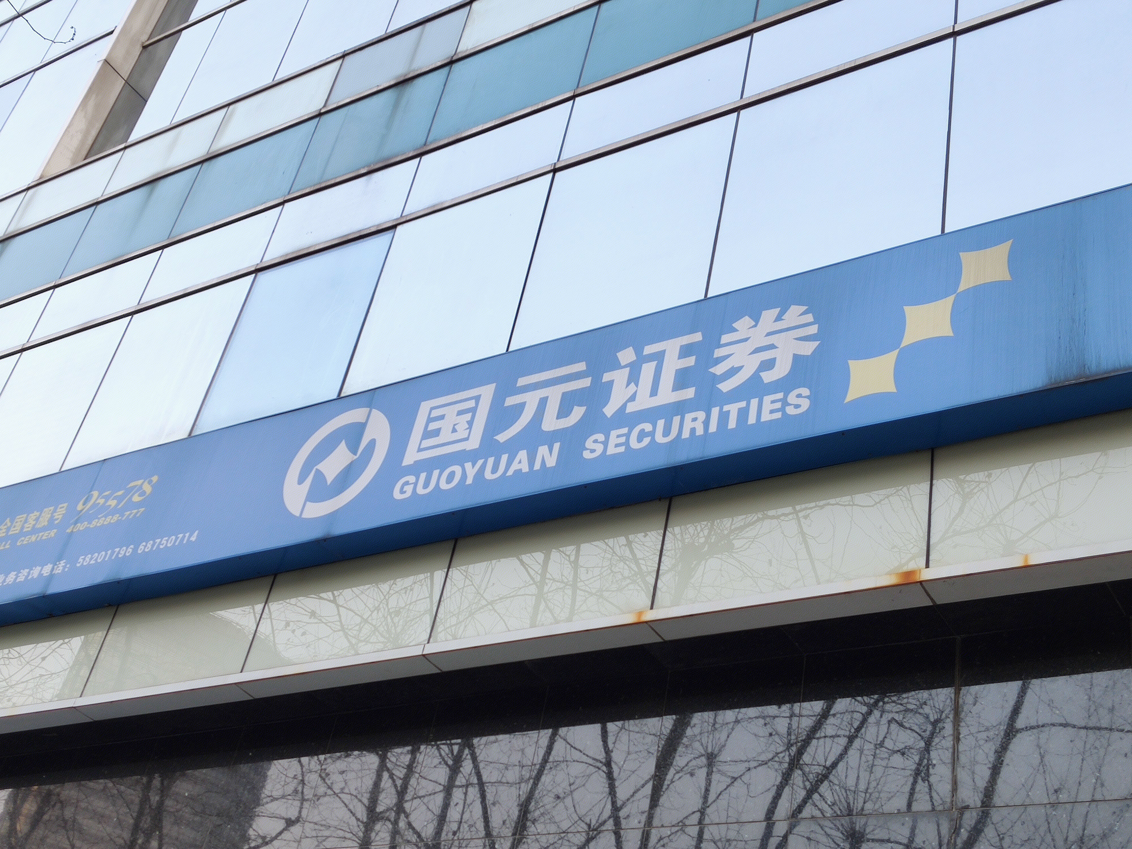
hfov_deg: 42.1
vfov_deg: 32.2
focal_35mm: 45
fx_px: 1472
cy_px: 424
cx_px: 566
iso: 126
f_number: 1.75
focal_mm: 4.75
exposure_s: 1/100
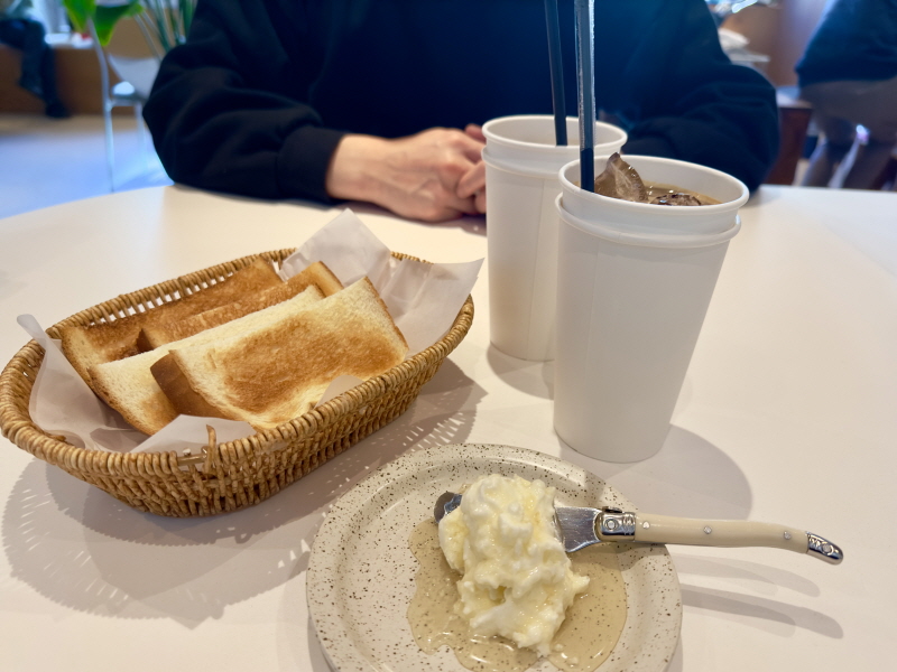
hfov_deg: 71.6
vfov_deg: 56.8
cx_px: 448
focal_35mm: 24
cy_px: 336
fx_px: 622
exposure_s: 1/60
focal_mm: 6.86
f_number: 1.78
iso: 125
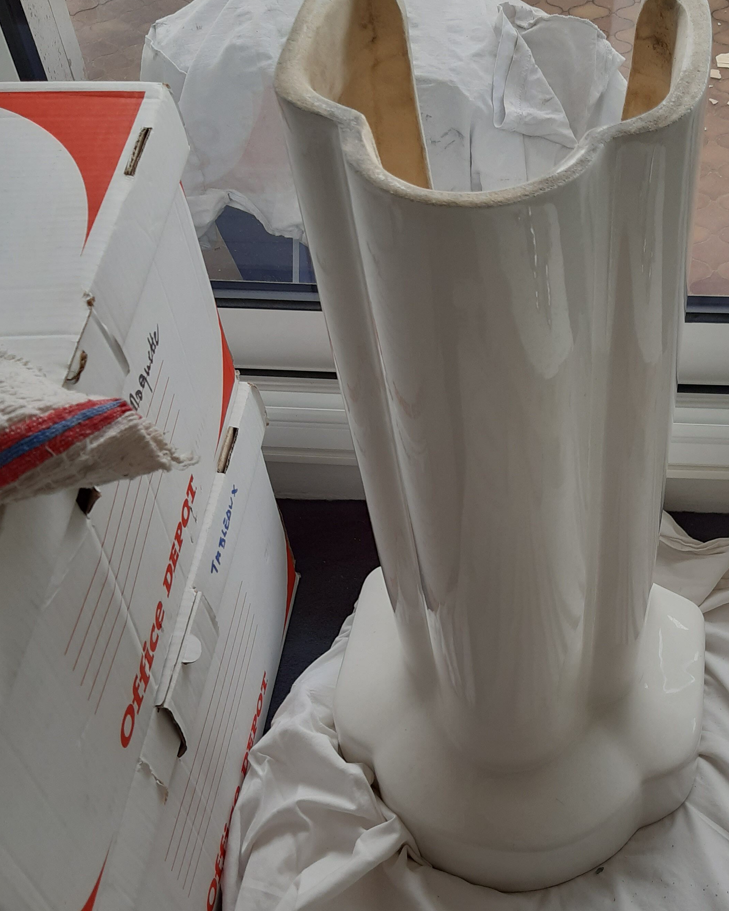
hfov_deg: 33.4
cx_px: 552
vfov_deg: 41.7
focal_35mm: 44
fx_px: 1187
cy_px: 571
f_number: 1.7
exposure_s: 1/178
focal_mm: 3.92
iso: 40
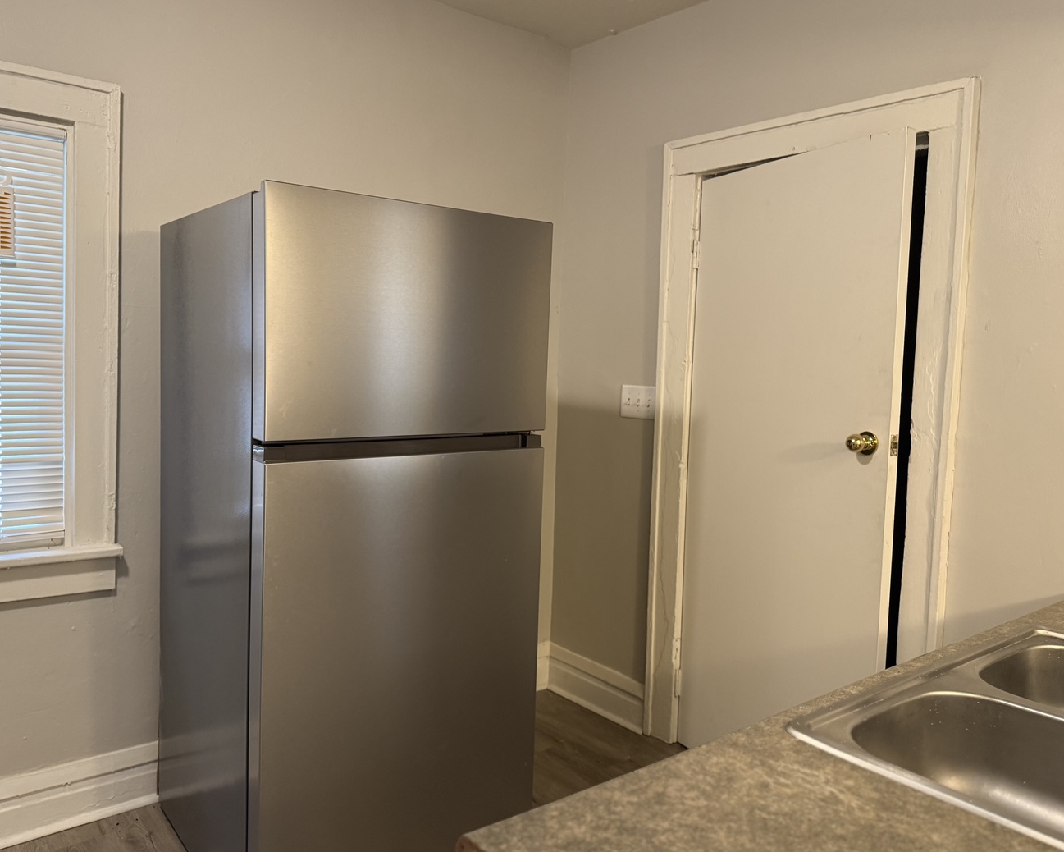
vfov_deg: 54.9
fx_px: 819
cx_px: 484
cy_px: 423
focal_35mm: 26
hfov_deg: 65.9
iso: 320
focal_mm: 6.76
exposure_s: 1/60
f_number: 1.78
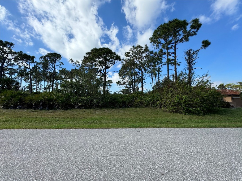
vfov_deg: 85.7
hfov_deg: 102.1
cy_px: 90
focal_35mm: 14
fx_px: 98
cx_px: 121
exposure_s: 1/1063
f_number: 2.2
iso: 50
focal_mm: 2.22
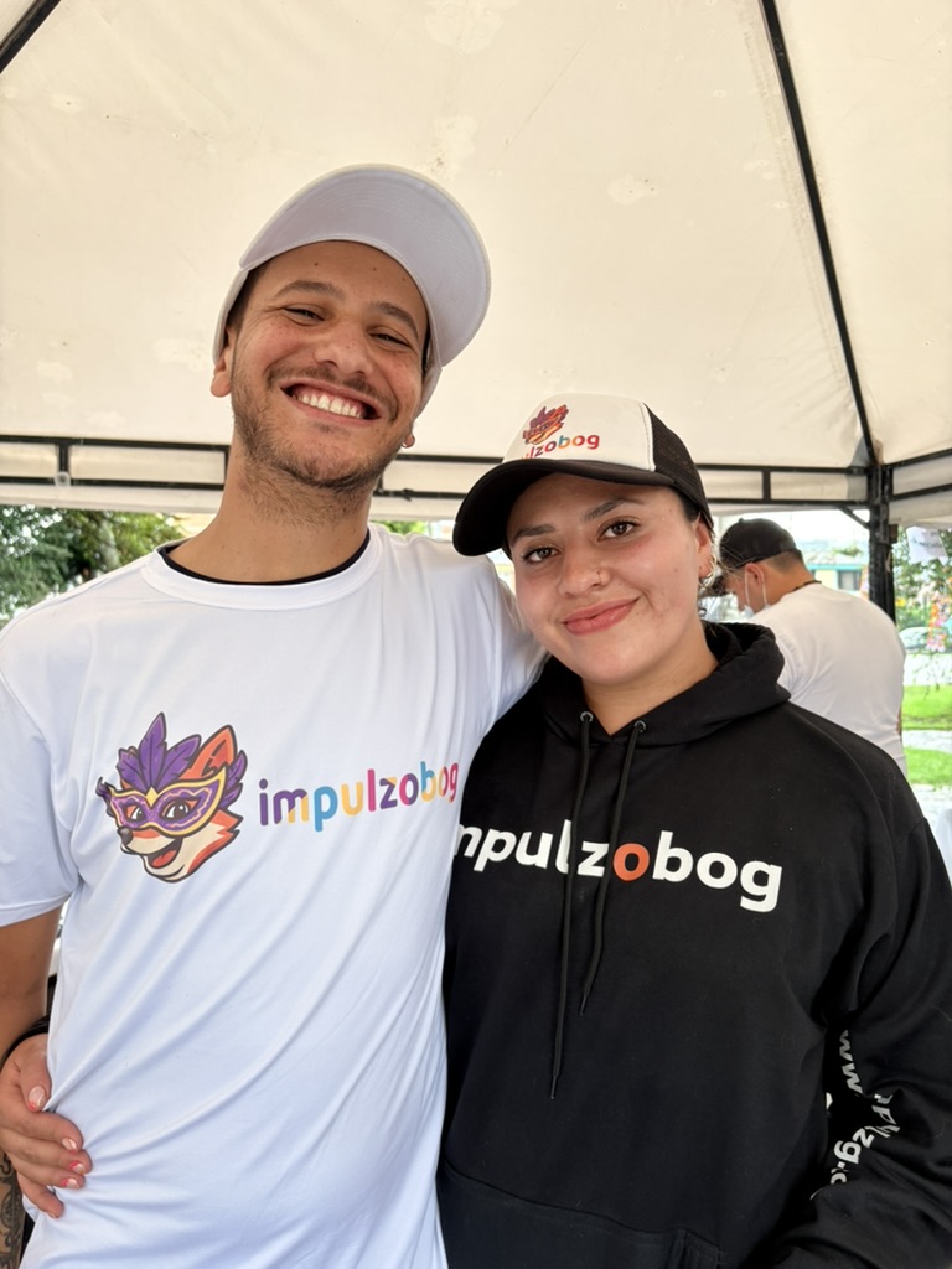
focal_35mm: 26
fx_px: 953
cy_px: 634
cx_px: 476
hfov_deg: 53.1
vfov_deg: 67.3
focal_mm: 5.96
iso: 64
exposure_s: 1/122
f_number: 1.6
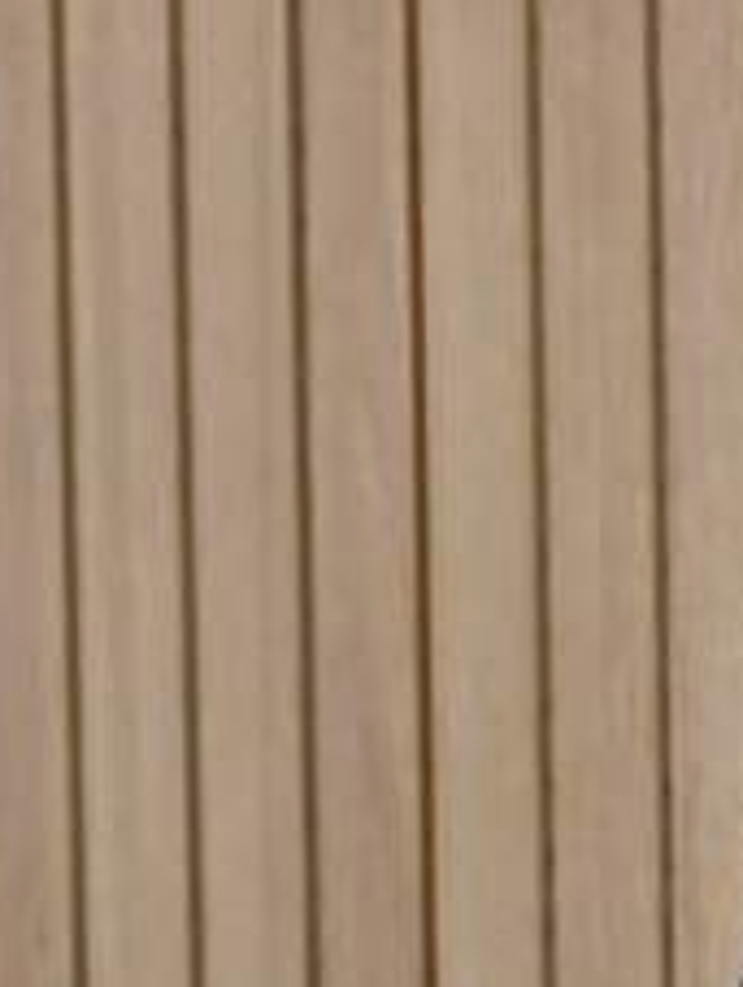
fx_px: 20519
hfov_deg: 2.1
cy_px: 1717
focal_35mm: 719
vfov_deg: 2.7
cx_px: 1860
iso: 6400
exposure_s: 1/250
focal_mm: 70
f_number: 8
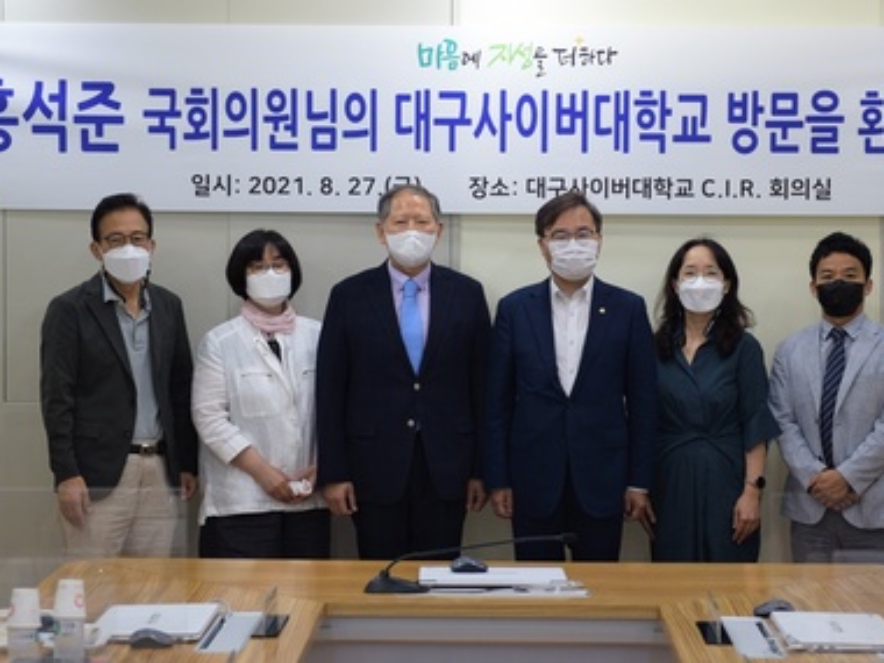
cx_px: 493
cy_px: 332
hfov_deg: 22.0
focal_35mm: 89
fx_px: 2273
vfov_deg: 16.6
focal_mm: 55
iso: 320
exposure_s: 1/125
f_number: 2.8
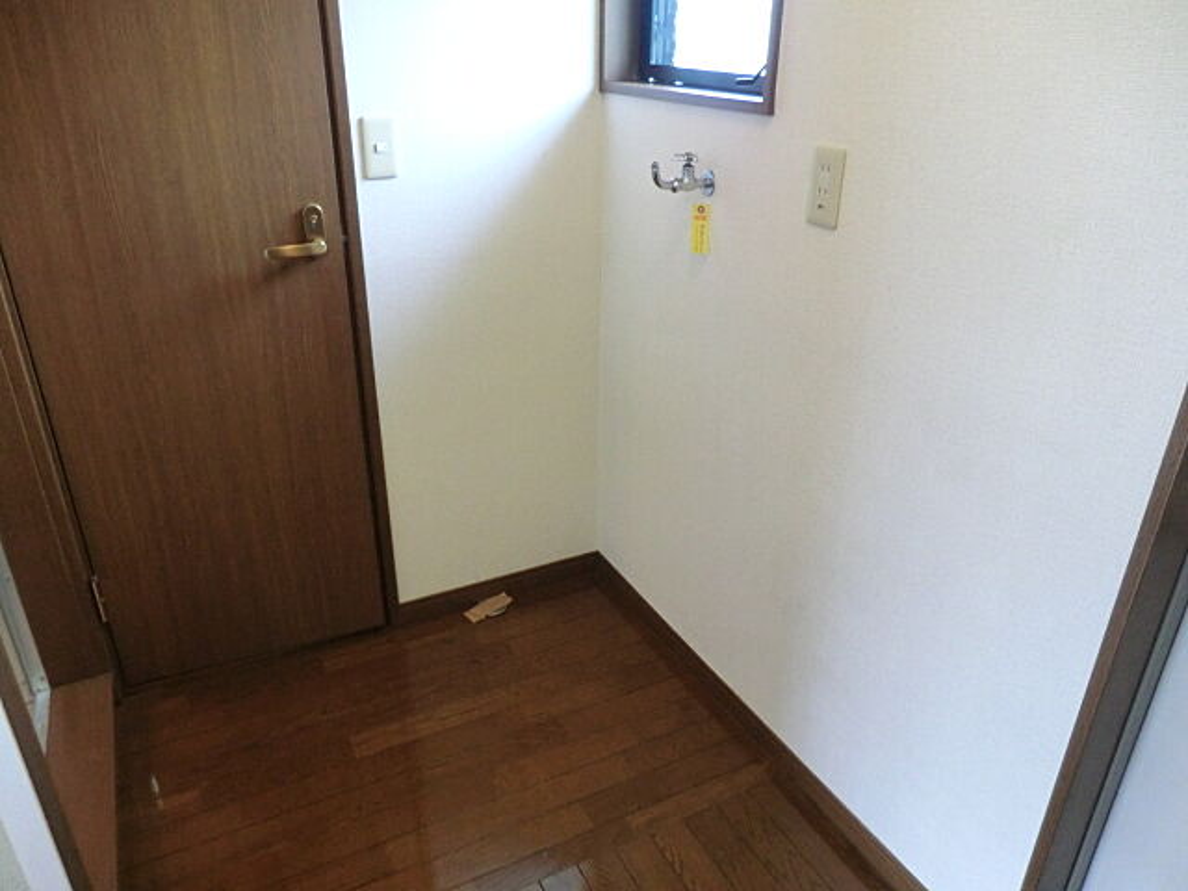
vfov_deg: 56.8
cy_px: 446
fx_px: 824
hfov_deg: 71.6
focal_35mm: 24
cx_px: 594
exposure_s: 1/40
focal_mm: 4.3
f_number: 3.2
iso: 400
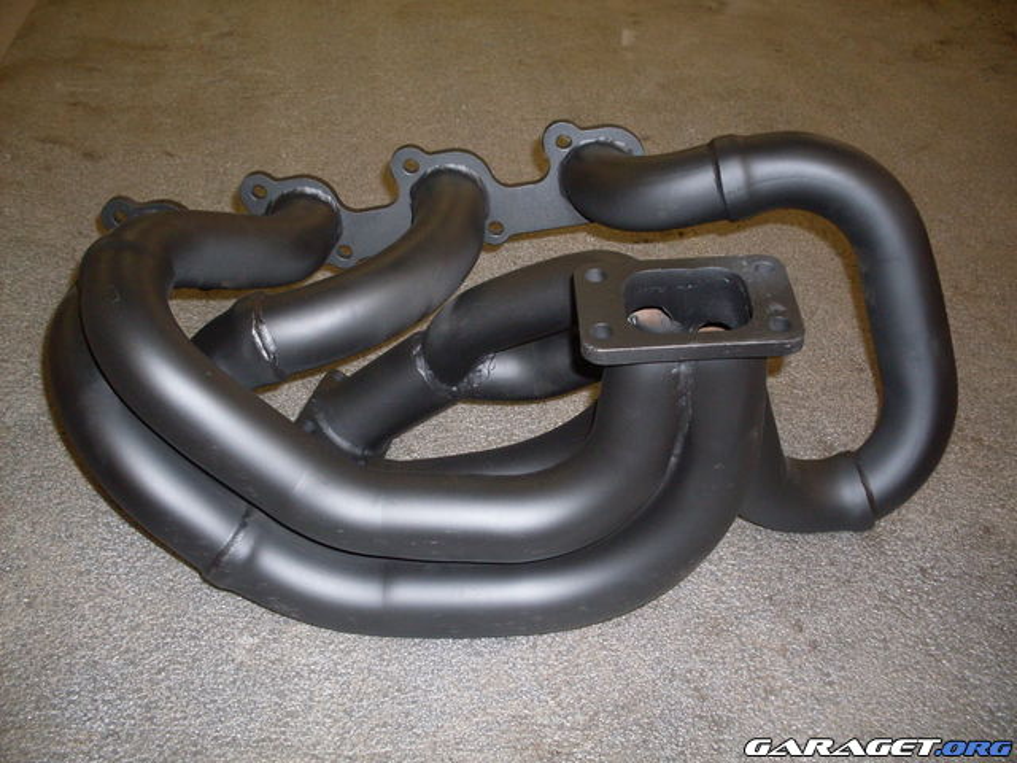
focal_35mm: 38
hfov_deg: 49.0
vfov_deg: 37.7
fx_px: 1116
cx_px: 508
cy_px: 382
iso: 100
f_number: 2.8
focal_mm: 6.3
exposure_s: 1/45
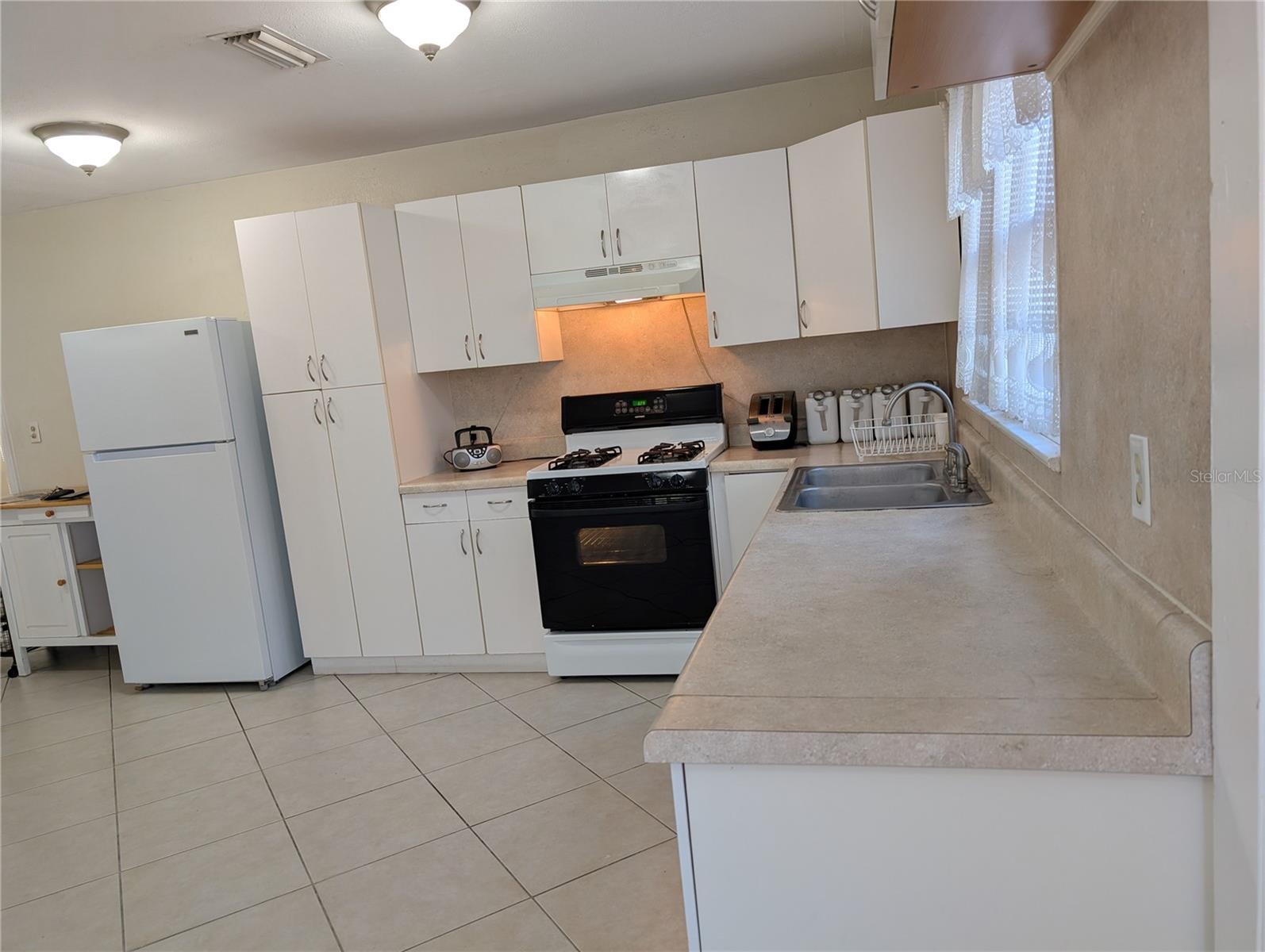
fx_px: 878
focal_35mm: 24
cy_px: 476
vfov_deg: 56.9
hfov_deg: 71.5
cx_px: 632
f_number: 1.68
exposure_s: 1/60
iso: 108
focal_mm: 6.9
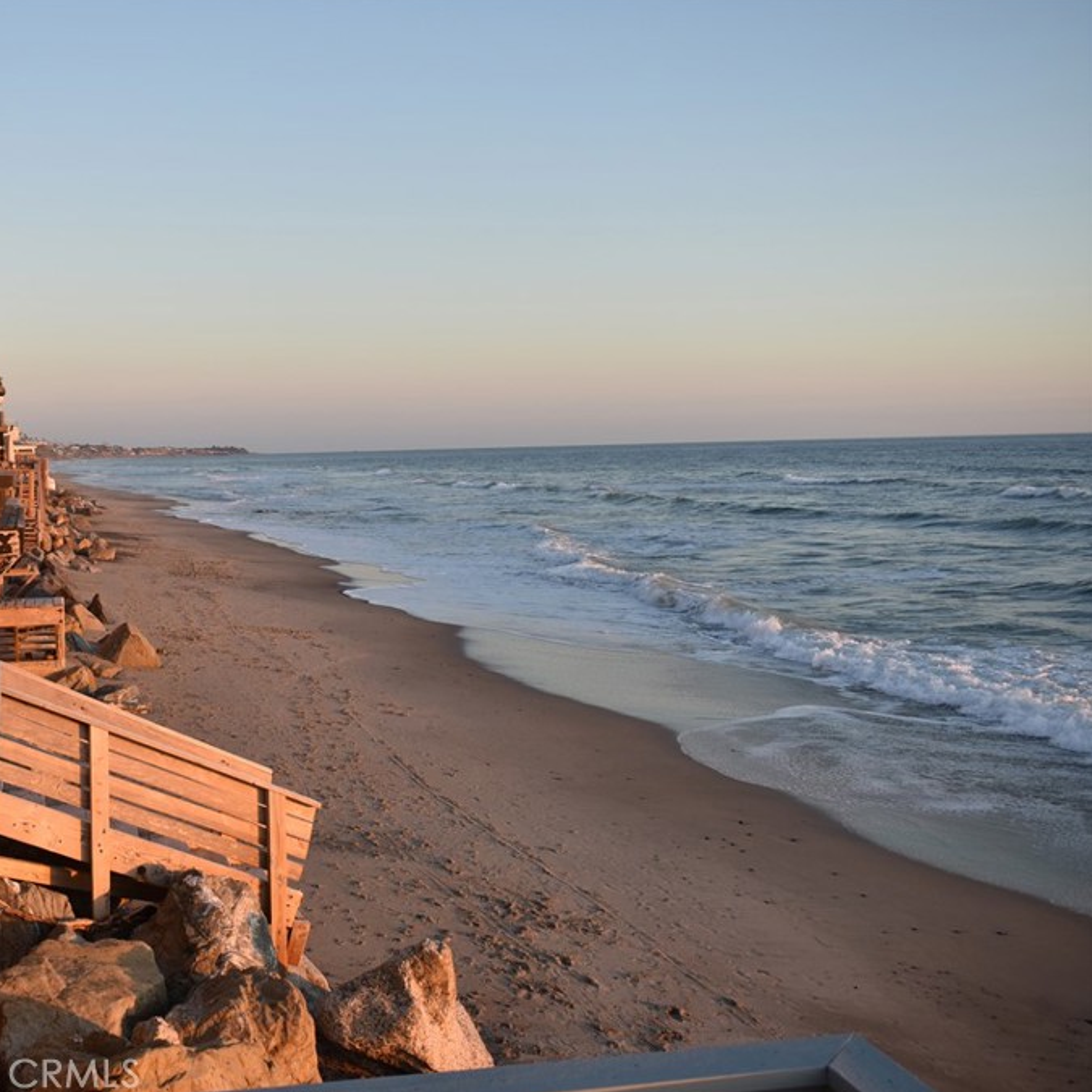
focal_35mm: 41
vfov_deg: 41.3
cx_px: 272
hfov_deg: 40.1
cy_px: 544
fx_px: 1451
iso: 360
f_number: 5.6
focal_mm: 21
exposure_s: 1/250
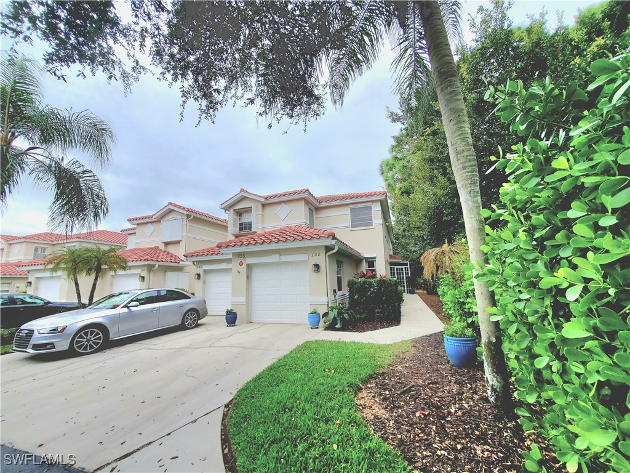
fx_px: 237
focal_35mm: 13
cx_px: 315
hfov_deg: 106.2
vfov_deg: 89.9
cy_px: 236
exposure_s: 1/588
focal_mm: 1.8
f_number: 2.2
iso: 50
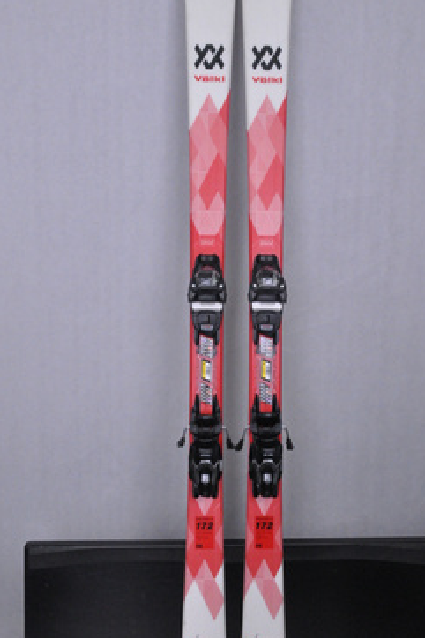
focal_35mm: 41
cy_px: 323
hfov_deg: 32.6
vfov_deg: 47.4
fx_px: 727
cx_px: 234
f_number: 9.5
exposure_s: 1/125
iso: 3200
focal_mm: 22
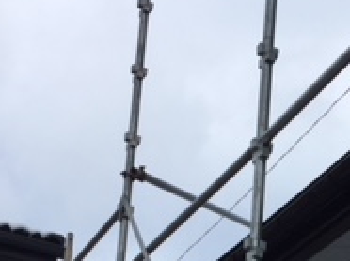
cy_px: 422
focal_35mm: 100
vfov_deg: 13.6
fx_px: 1010
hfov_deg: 19.3
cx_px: 309
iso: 32
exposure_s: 1/1130
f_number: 2.2
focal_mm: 4.15
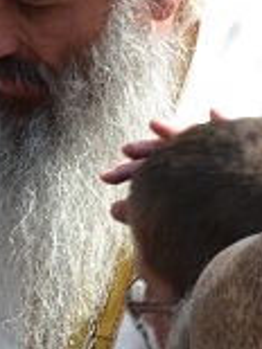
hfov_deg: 1.3
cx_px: -56
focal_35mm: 1179
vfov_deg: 1.7
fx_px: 11912
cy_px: -217
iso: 100
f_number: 6.3
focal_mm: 105
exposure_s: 1/160
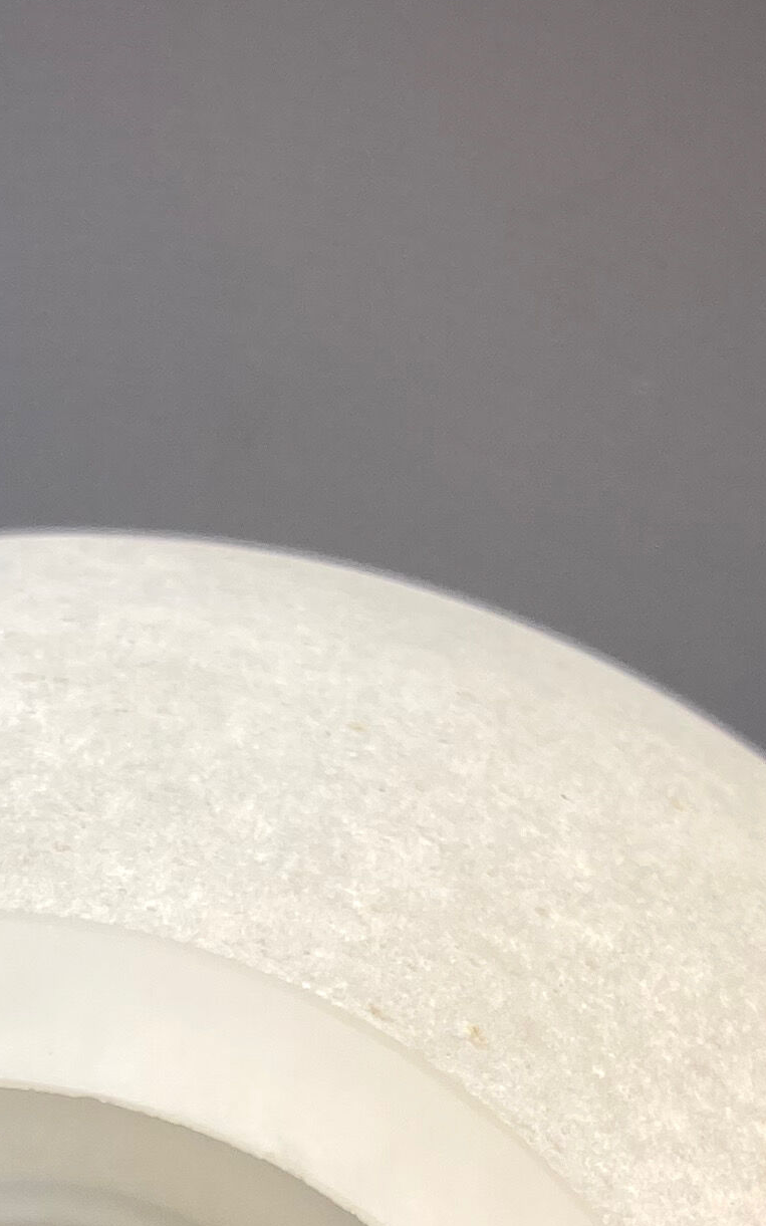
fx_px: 3274
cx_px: -3
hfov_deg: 13.2
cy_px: 1776
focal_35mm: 98
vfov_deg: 18.9
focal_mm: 3.99
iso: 20
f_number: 1.8
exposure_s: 1/133
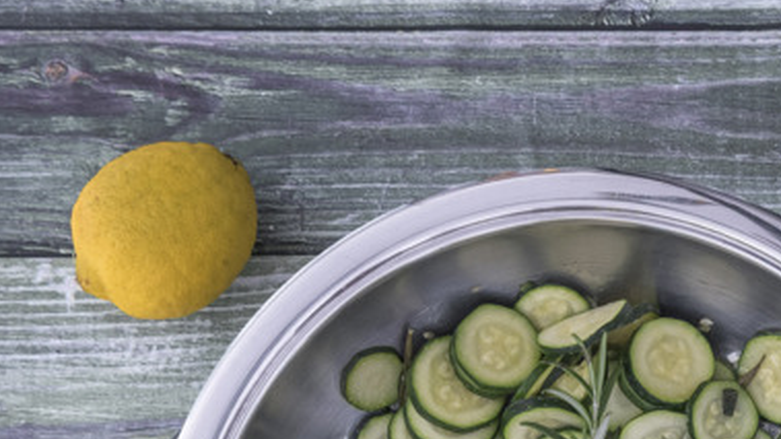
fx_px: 1801
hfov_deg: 23.3
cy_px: 543
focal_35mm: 87
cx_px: 812
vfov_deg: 13.5
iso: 640
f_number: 6.3
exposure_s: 1/60
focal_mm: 35
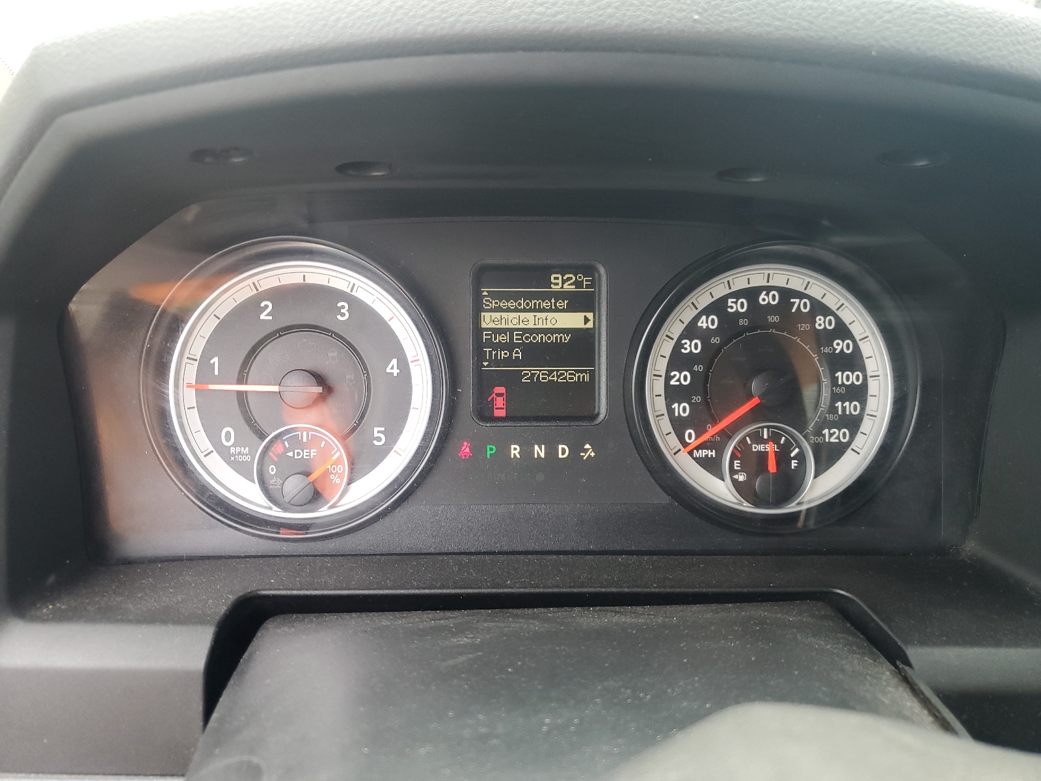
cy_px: 390
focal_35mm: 26
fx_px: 782
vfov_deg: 53.1
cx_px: 520
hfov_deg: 67.3
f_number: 1.5
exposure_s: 1/120
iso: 63
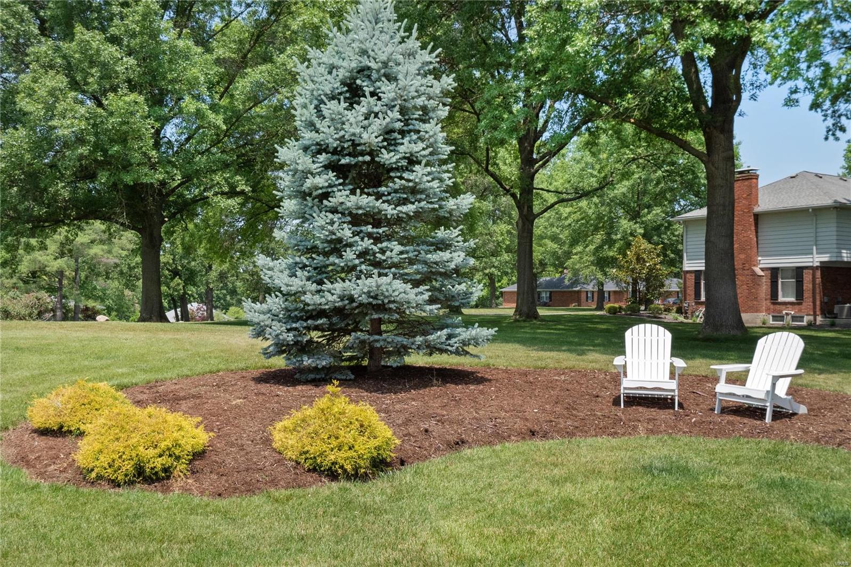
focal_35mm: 36
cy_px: 284
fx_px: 851
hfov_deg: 53.1
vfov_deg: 36.9
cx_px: 426
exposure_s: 1/640
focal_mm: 18
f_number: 8
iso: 400
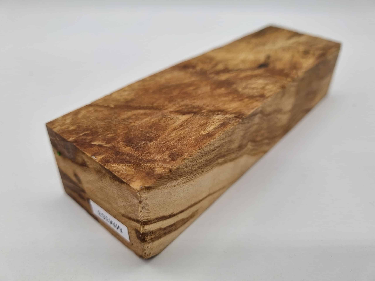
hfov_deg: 67.3
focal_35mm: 26
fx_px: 282
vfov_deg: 53.1
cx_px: 188
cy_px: 140
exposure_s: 1/432
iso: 50
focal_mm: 5.4
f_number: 1.8
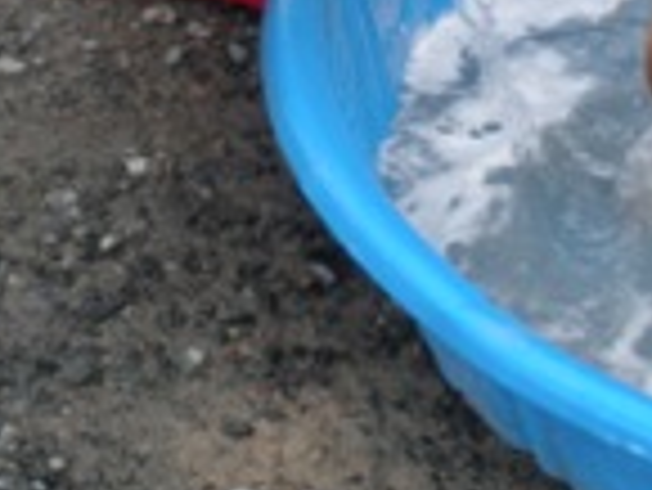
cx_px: 418
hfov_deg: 16.8
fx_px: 2206
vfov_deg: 12.4
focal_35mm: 117
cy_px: -101
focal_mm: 6.3
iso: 64
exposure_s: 1/192
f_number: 3.5
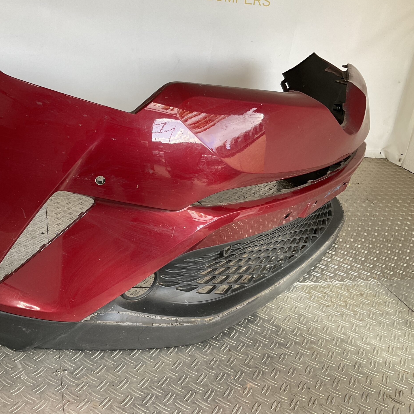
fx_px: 474
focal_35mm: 35
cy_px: 202
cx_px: 143
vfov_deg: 47.2
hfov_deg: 46.6
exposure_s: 1/100
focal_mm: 3
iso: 40
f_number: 1.8
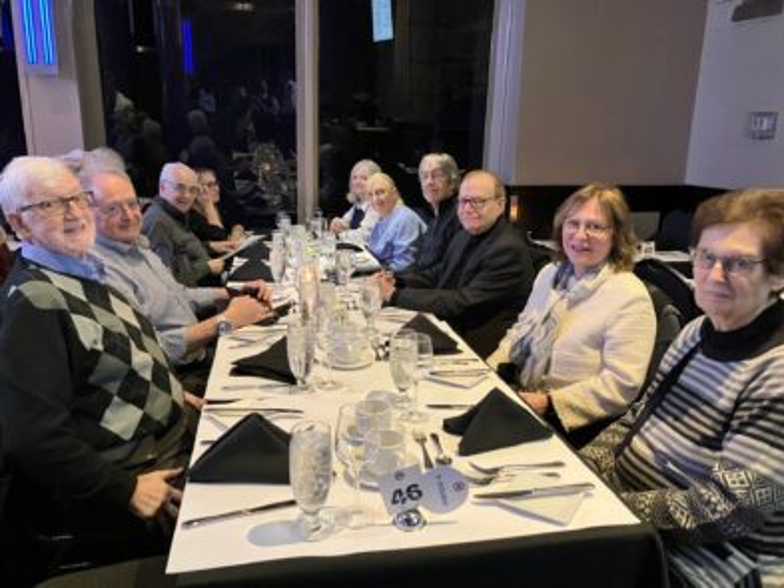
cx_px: 392
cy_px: 294
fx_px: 634
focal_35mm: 28
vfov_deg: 49.8
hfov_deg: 63.4
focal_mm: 3.99
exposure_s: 1/15
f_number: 1.8
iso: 640
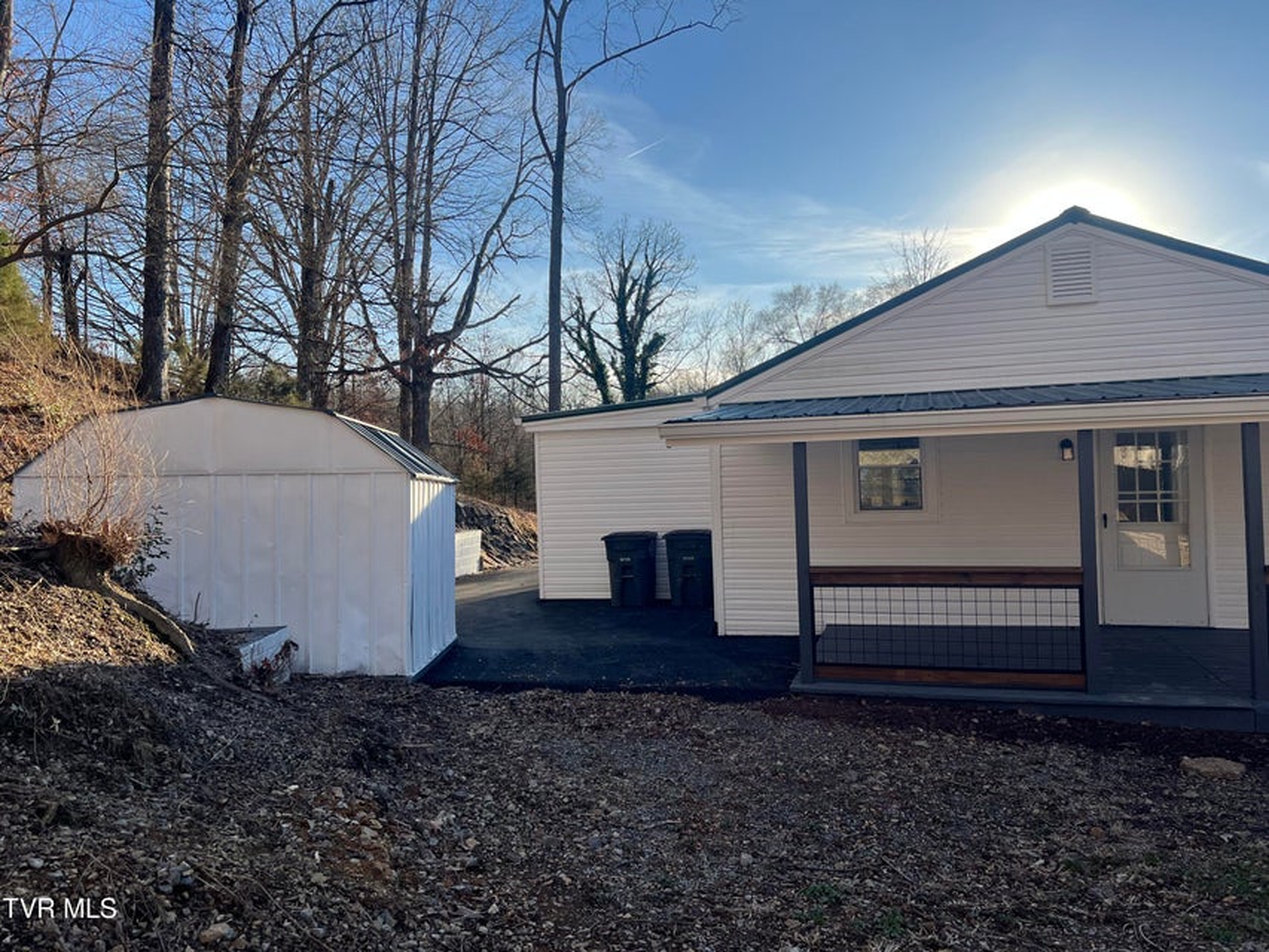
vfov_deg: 53.1
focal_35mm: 26
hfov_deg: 67.3
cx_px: 634
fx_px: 953
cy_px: 476
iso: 50
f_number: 1.5
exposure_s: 1/1934
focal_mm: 5.7
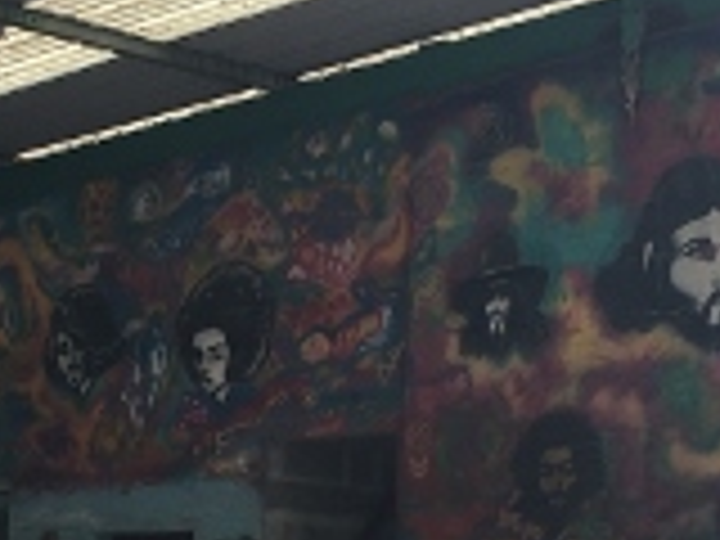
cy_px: 585
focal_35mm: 116
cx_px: 148
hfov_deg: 16.8
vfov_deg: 12.6
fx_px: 2413
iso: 25
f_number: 2.2
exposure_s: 1/208
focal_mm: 4.15
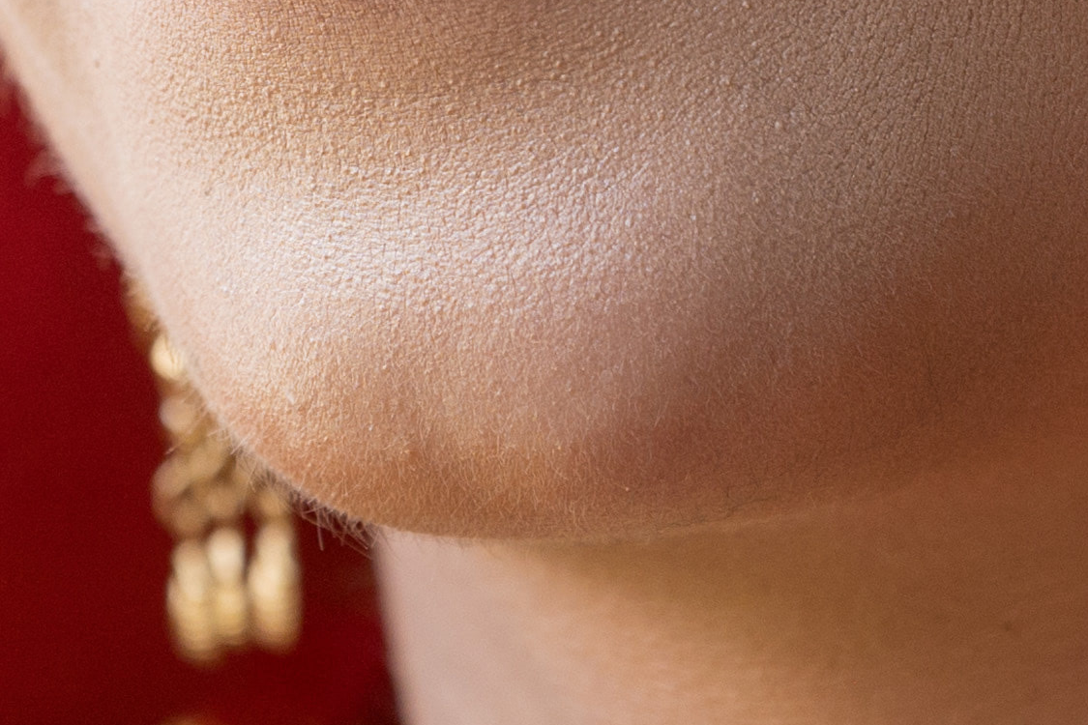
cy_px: -583
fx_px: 37714
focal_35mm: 1248
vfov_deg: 1.1
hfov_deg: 1.7
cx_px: 882
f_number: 4
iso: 200
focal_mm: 170
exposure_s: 1/160
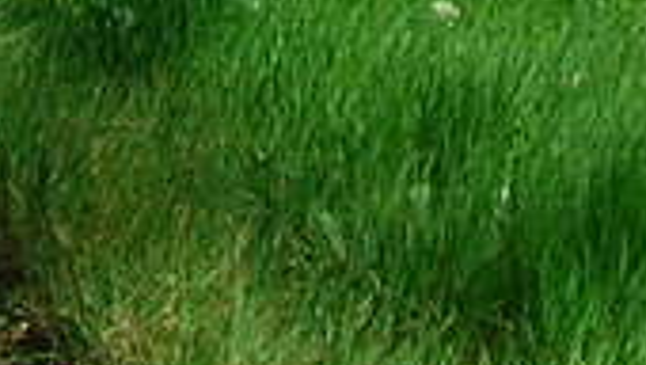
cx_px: 315
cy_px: -1068
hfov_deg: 9.7
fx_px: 3823
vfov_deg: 4.9
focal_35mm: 223
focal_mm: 5.7
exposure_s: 1/301
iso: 50
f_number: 4.9
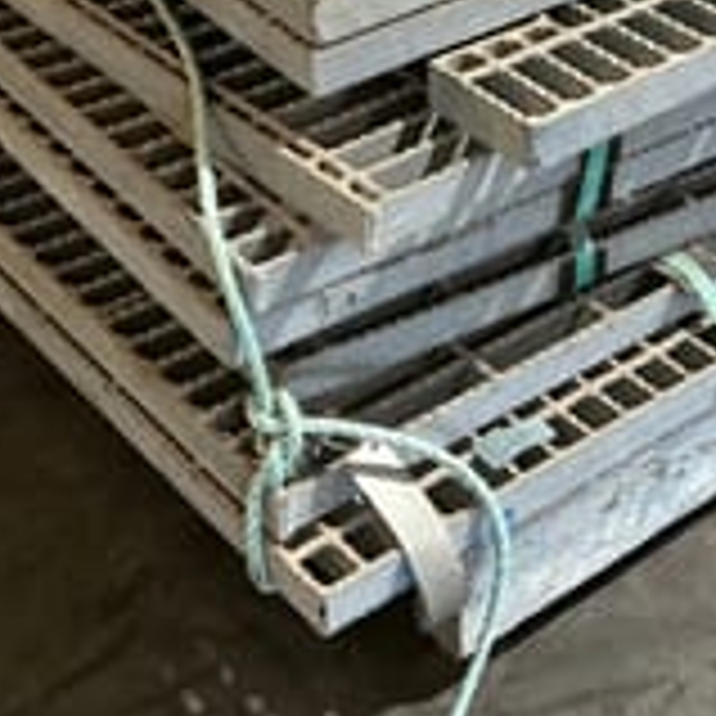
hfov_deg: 22.0
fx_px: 1825
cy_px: 56
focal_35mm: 78
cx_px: 549
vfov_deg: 21.6
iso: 160
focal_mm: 3
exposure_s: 1/50
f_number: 1.8
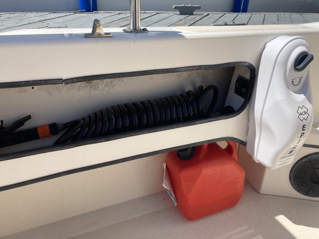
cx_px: 160
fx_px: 258
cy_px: 120
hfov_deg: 63.4
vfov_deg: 49.7
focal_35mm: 28
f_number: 1.8
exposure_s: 1/2404
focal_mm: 3.99
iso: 20
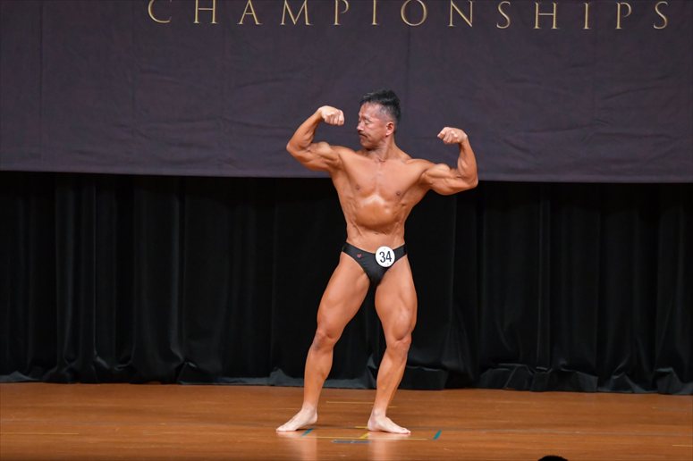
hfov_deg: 8.1
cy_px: 230
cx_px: 346
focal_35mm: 255
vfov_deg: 5.4
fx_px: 4906
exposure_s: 1/400
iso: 5000
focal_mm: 170
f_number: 5.6
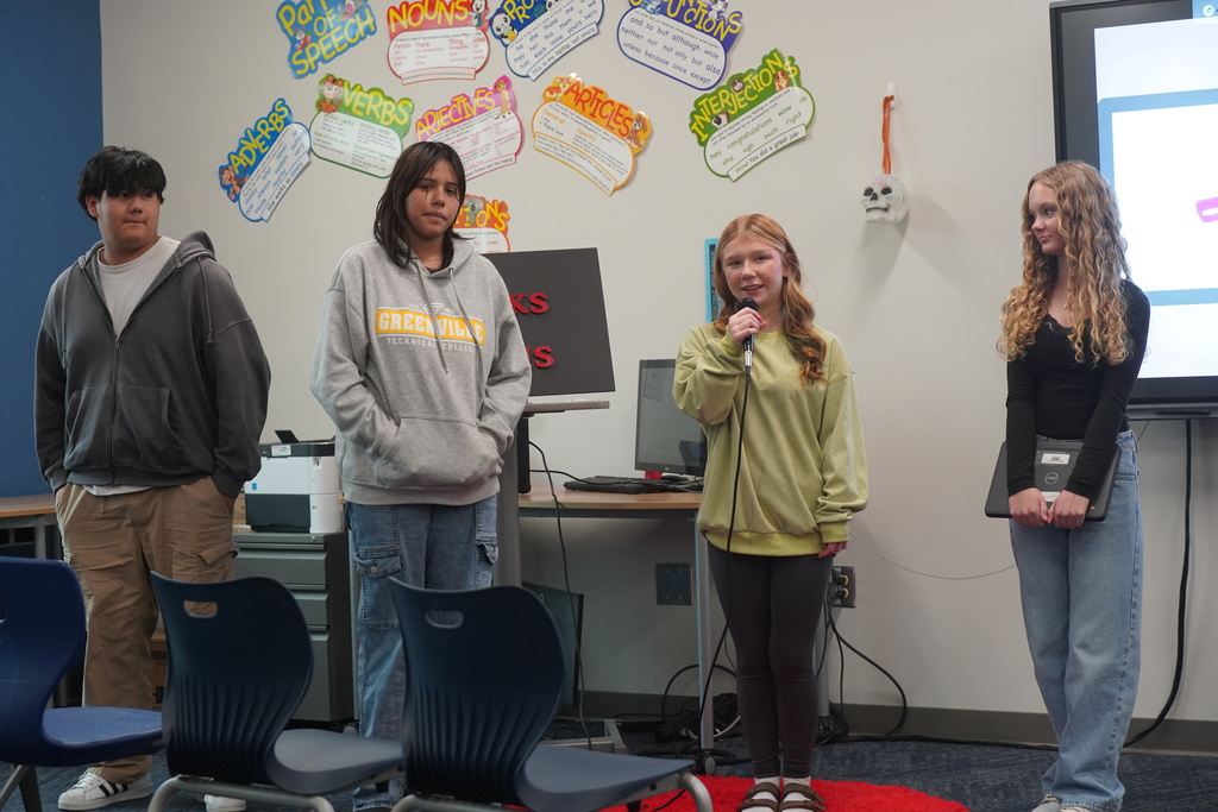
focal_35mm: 70
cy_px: 406
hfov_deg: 28.8
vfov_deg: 19.5
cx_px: 609
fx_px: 2369
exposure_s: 1/160
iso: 3200
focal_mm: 70
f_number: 4
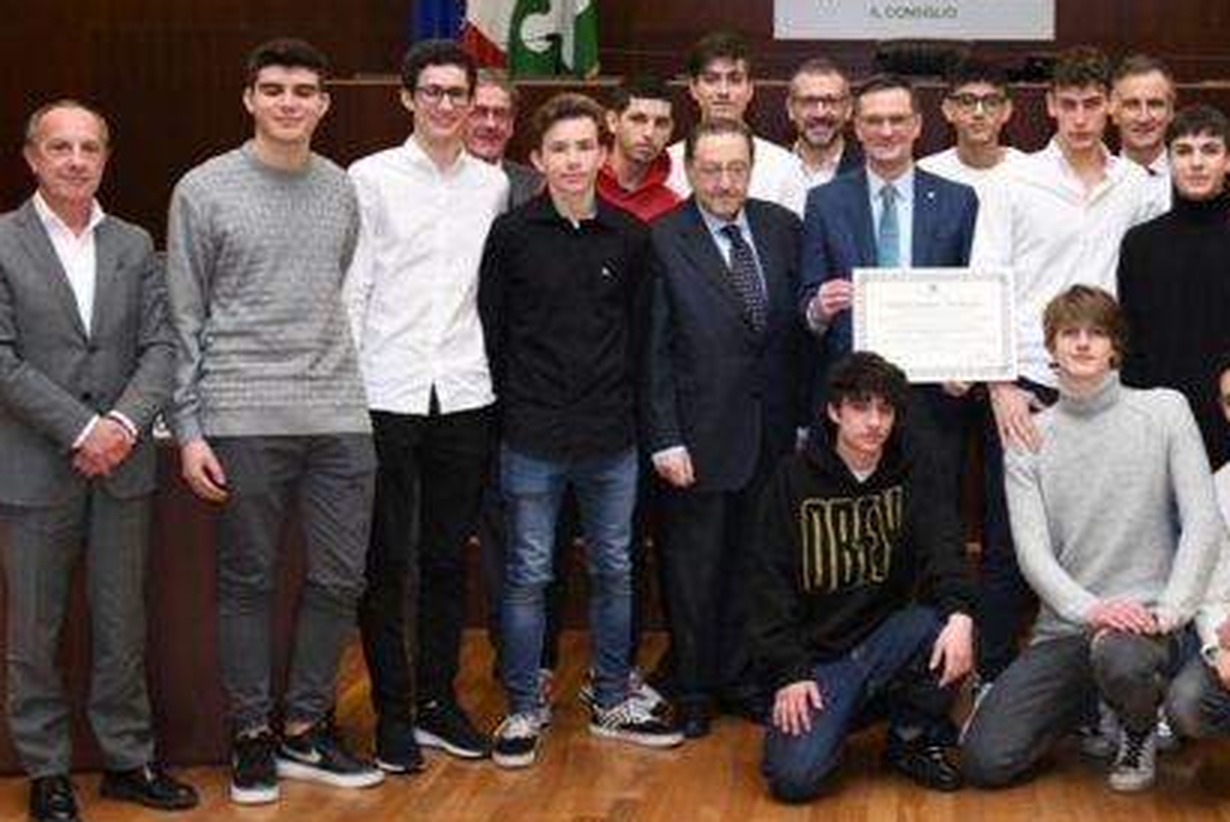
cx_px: 768
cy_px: 378
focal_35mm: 58
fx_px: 1983
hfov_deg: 34.3
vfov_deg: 23.4
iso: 2500
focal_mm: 31
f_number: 6.3
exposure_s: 1/250
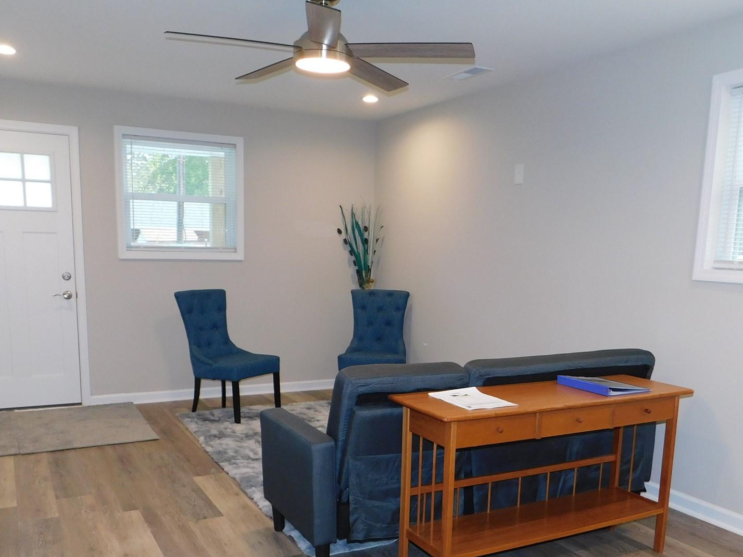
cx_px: 396
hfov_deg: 55.3
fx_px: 708
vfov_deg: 42.2
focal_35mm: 33
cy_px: 383
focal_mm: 4
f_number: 3
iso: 200
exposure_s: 1/30
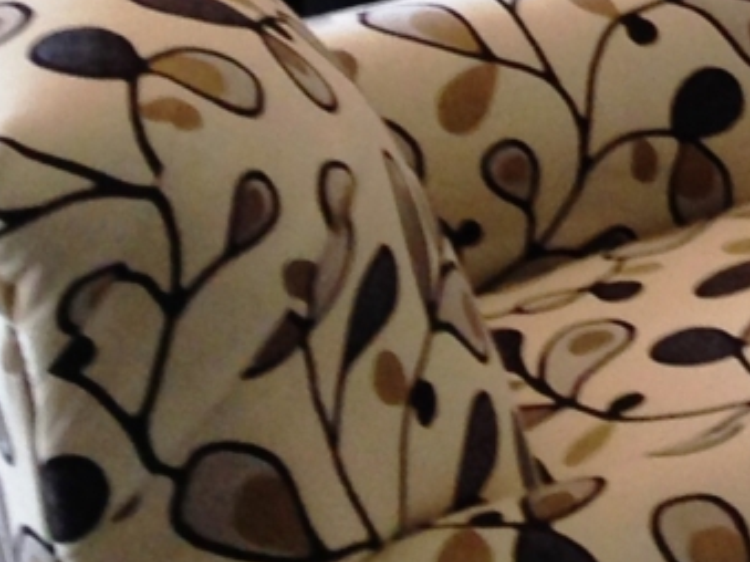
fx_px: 4332
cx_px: 1701
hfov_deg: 9.1
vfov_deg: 7.1
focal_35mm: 200
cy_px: -697
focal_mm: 4.12
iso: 64
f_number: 2.4
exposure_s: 1/20
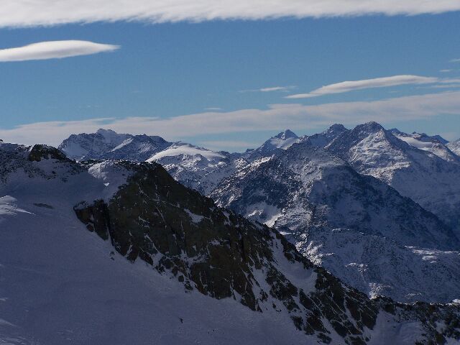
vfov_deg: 11.6
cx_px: 230
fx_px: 1701
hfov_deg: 15.4
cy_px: 172
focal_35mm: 128
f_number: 6.3
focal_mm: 21.2
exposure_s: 1/1000
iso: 80
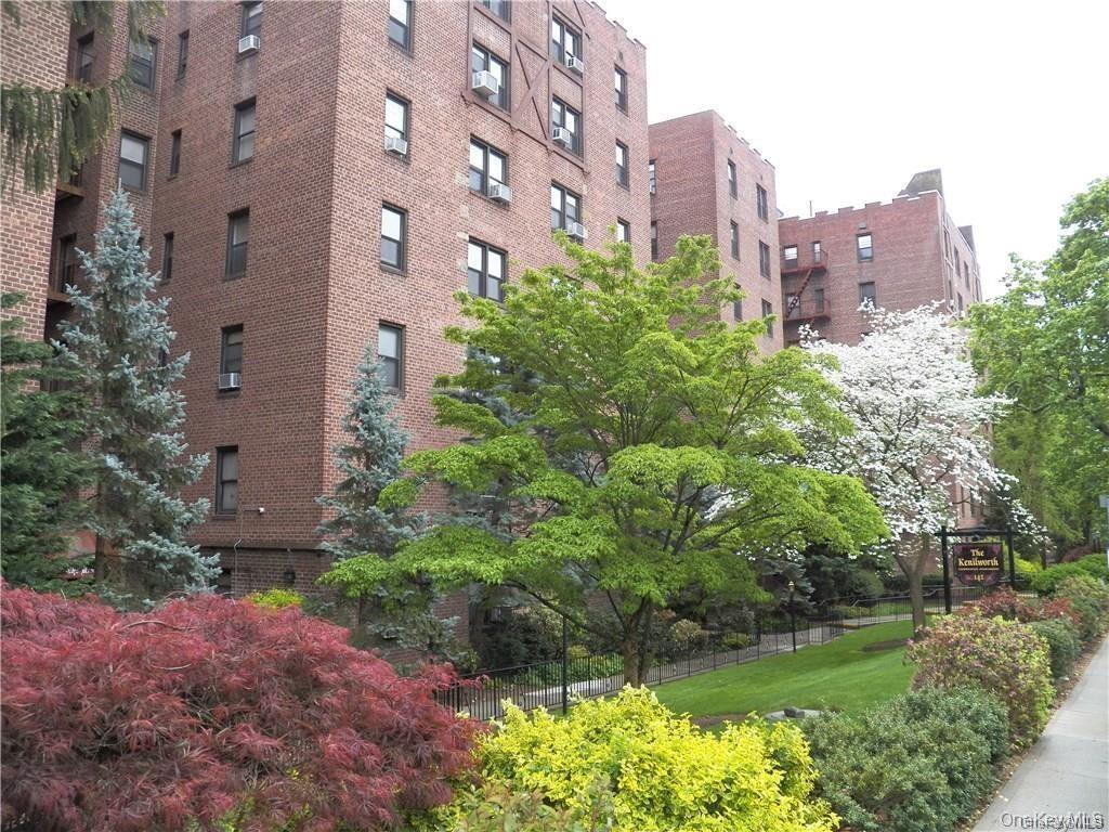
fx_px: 897
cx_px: 554
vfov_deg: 49.7
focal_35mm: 28
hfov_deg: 63.4
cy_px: 416
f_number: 3.2
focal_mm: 4.9
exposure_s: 1/250
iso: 125
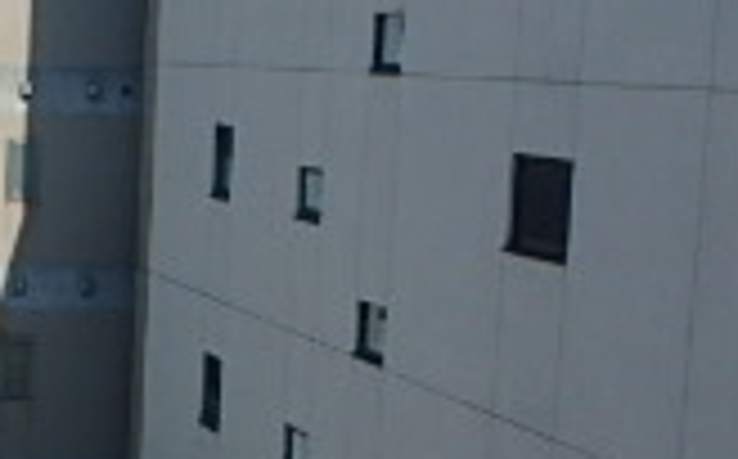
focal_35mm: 87
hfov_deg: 20.9
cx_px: -315
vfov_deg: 14.9
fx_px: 1747
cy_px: 288
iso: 125
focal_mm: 3.7
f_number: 6
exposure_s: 1/640
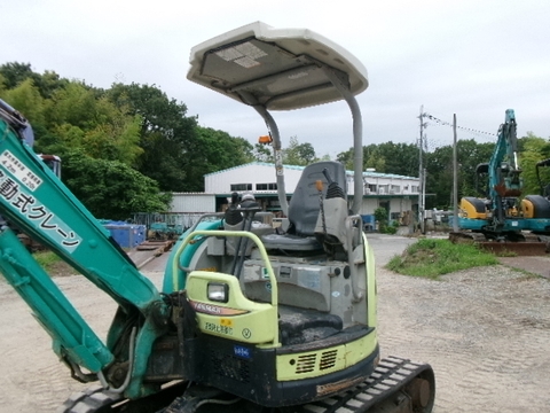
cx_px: 275
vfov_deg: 49.7
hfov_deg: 63.4
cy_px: 206
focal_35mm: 28
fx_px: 445
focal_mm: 5.1
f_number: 3.9
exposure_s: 1/105
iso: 100
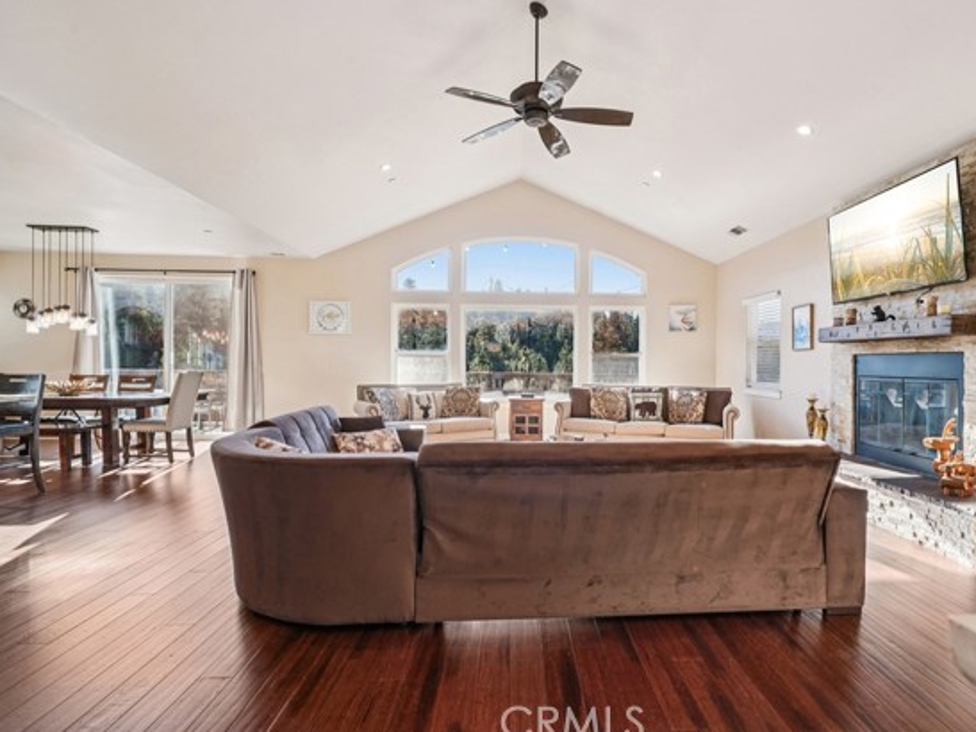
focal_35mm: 18
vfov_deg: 71.6
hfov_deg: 87.5
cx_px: 537
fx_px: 507
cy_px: 368
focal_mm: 16
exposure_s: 1/30
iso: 160
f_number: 8
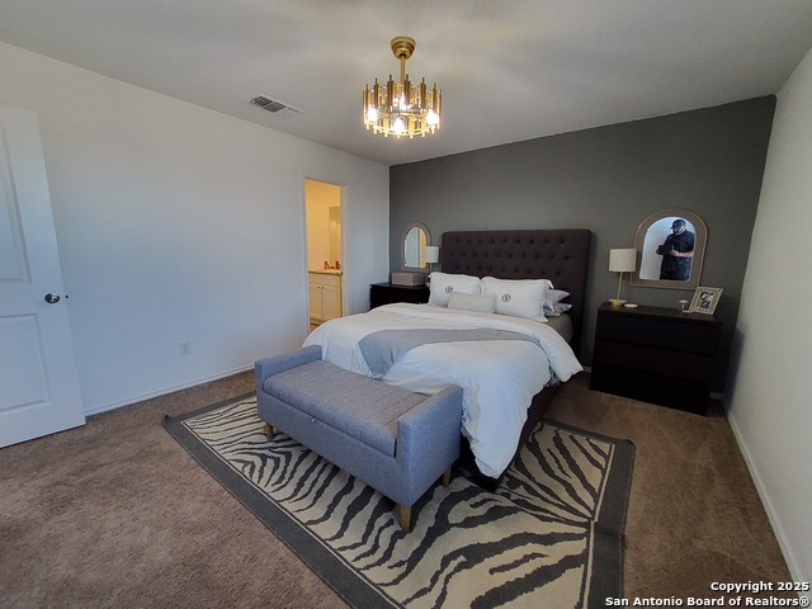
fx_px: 305
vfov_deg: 89.9
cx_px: 406
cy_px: 304
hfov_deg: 106.2
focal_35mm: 13
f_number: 2.2
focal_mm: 1.13
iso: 160
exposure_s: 1/50
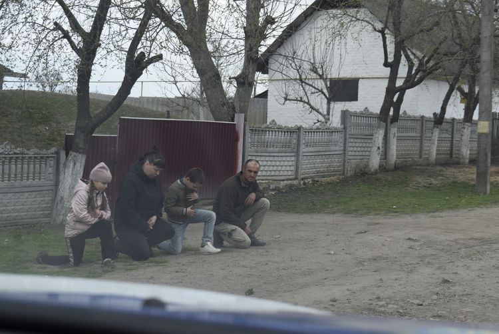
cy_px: 167
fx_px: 1144
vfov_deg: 16.6
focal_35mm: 82
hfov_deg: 24.6
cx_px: 250
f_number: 8
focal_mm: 55
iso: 280
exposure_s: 1/250
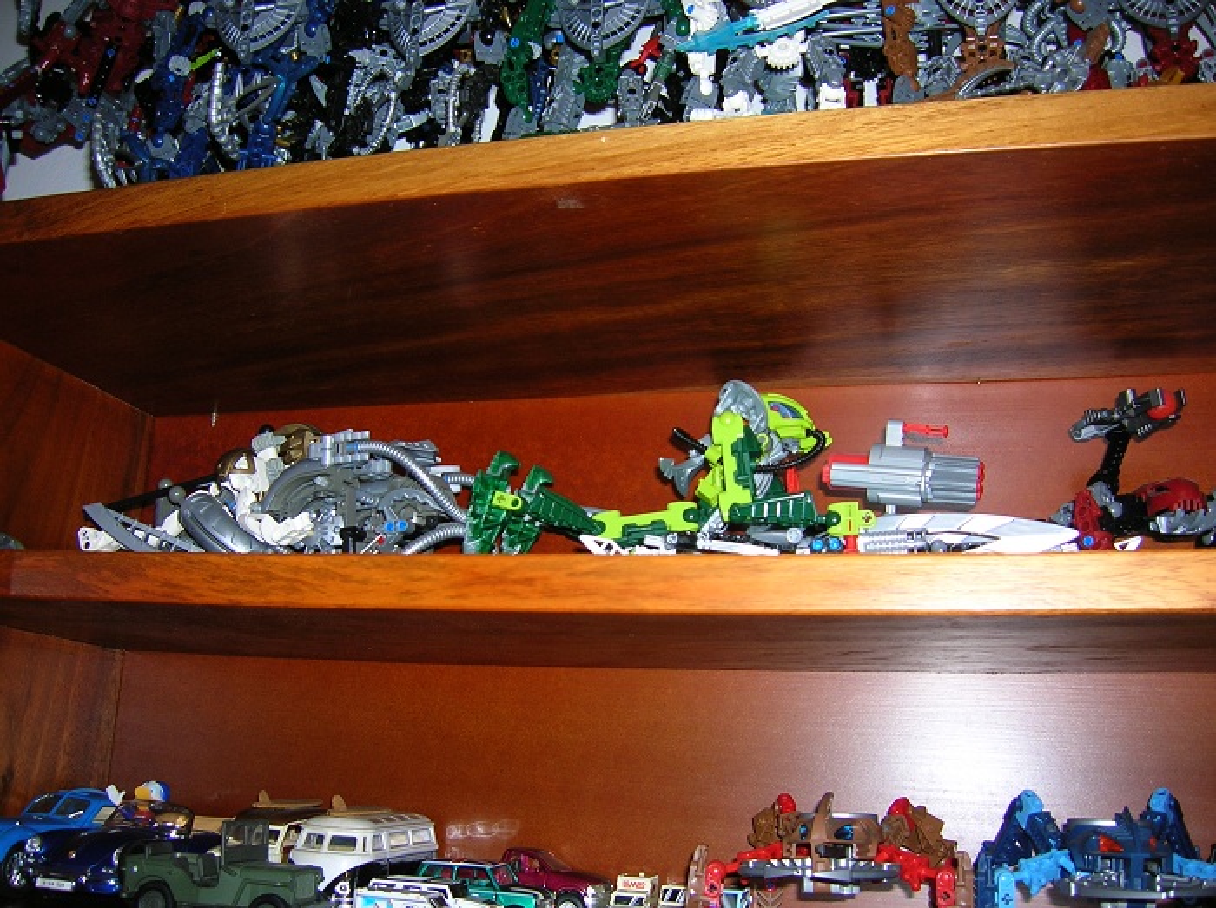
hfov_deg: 54.0
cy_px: 454
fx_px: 1193
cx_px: 608
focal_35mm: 34
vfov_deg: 41.7
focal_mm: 5.7
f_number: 2.9
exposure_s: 1/60.1
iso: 50
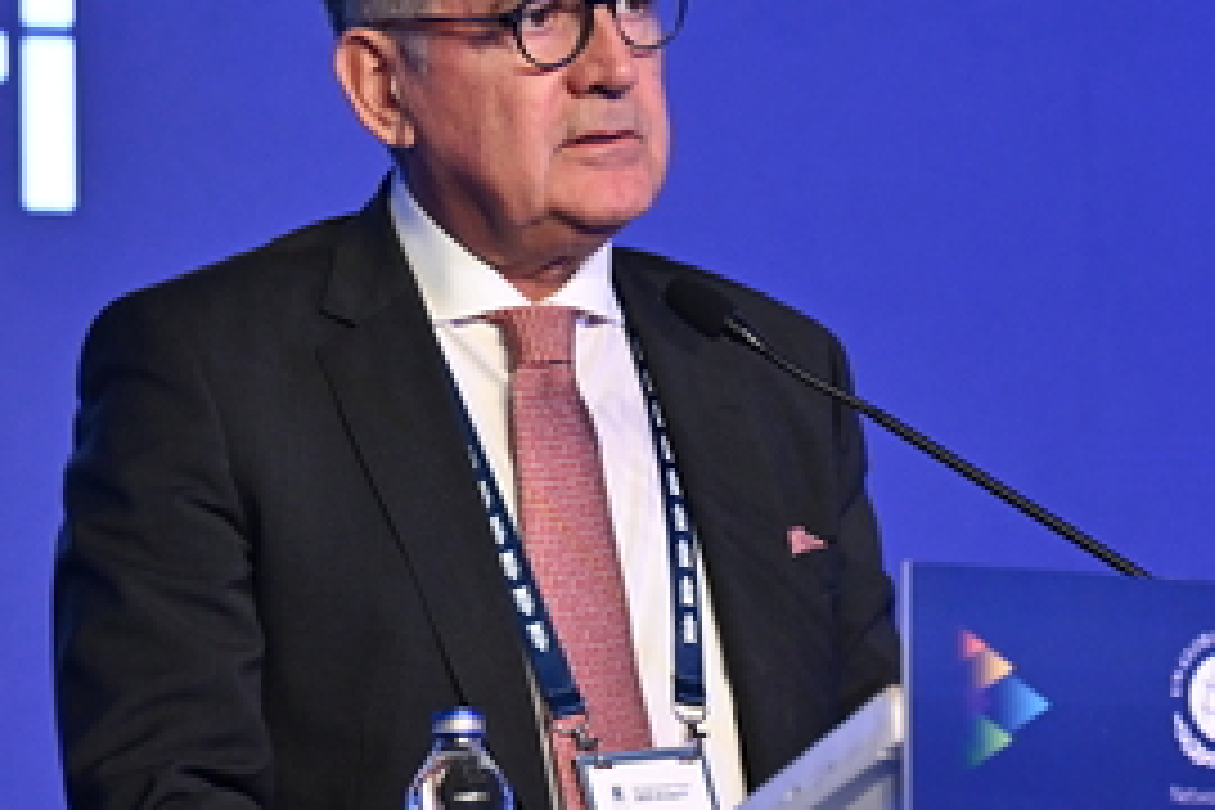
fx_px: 11002
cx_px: 1287
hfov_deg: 6.3
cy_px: 533
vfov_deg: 4.2
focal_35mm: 326
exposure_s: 1/320
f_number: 3.2
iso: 1600
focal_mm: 110
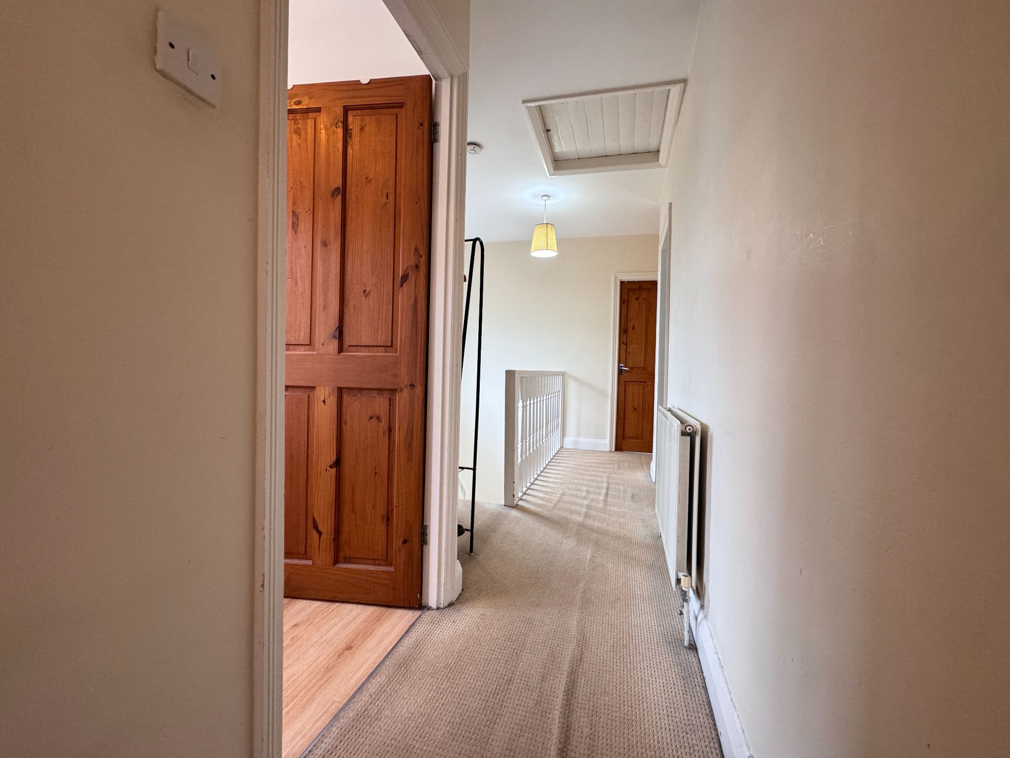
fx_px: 408
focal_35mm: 14
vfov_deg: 85.7
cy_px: 379
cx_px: 505
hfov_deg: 102.1
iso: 250
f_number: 2.2
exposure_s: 1/50
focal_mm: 2.22
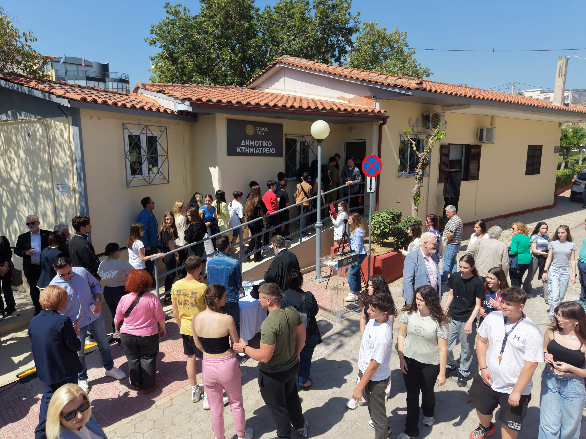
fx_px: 406
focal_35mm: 24
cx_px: 293
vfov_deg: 56.8
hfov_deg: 71.6
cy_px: 220
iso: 240
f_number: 1.8
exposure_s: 1/5000
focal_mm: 8.67
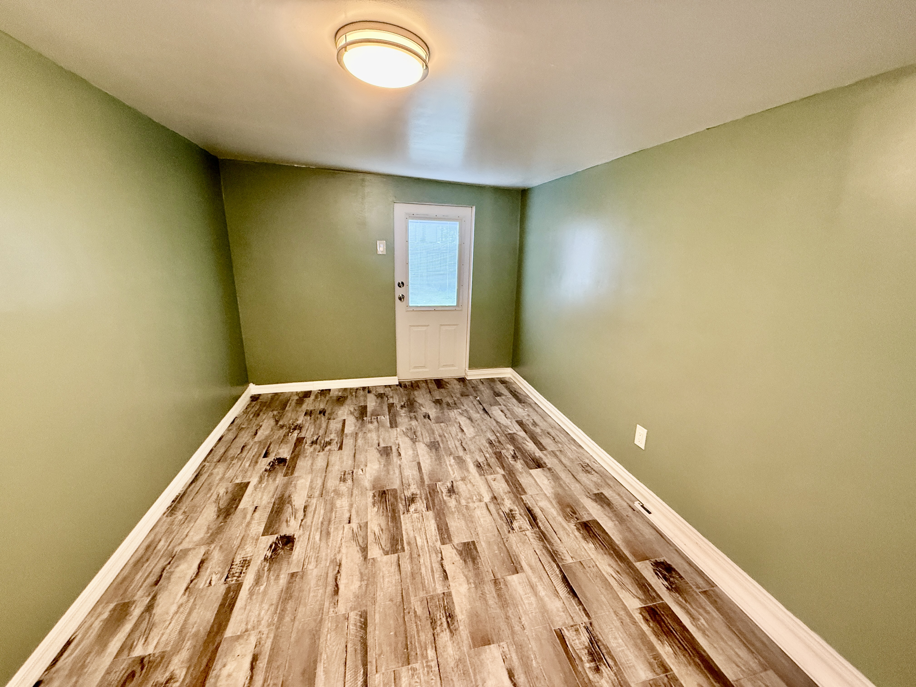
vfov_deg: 85.7
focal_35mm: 14
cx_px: 458
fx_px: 370
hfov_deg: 102.1
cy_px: 344
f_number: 2.2
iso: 500
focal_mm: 2.22
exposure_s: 1/60
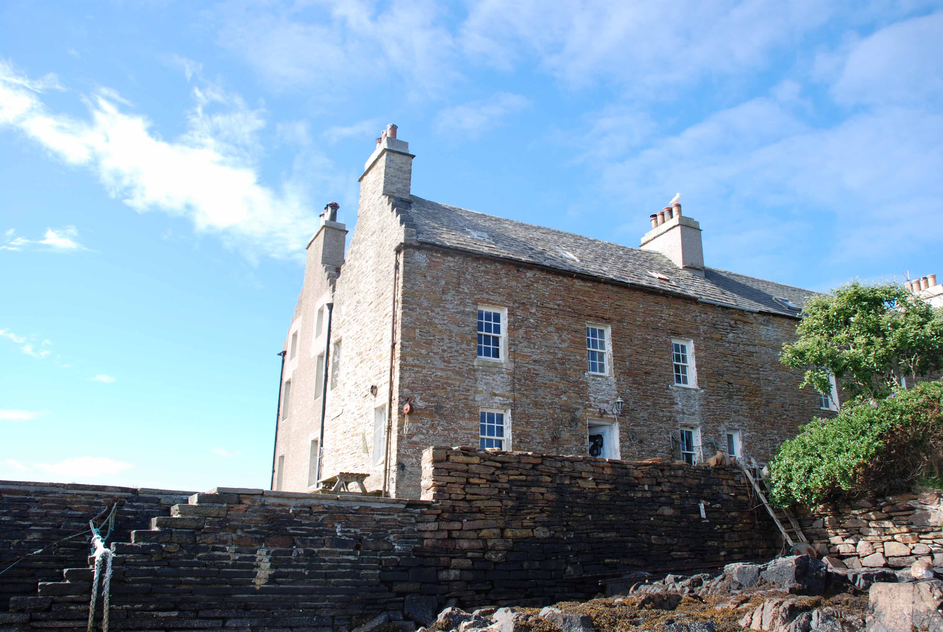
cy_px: 316
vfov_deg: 43.7
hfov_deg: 61.9
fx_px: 787
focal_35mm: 30
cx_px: 472
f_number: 6.3
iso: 100
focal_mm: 20
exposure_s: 1/160
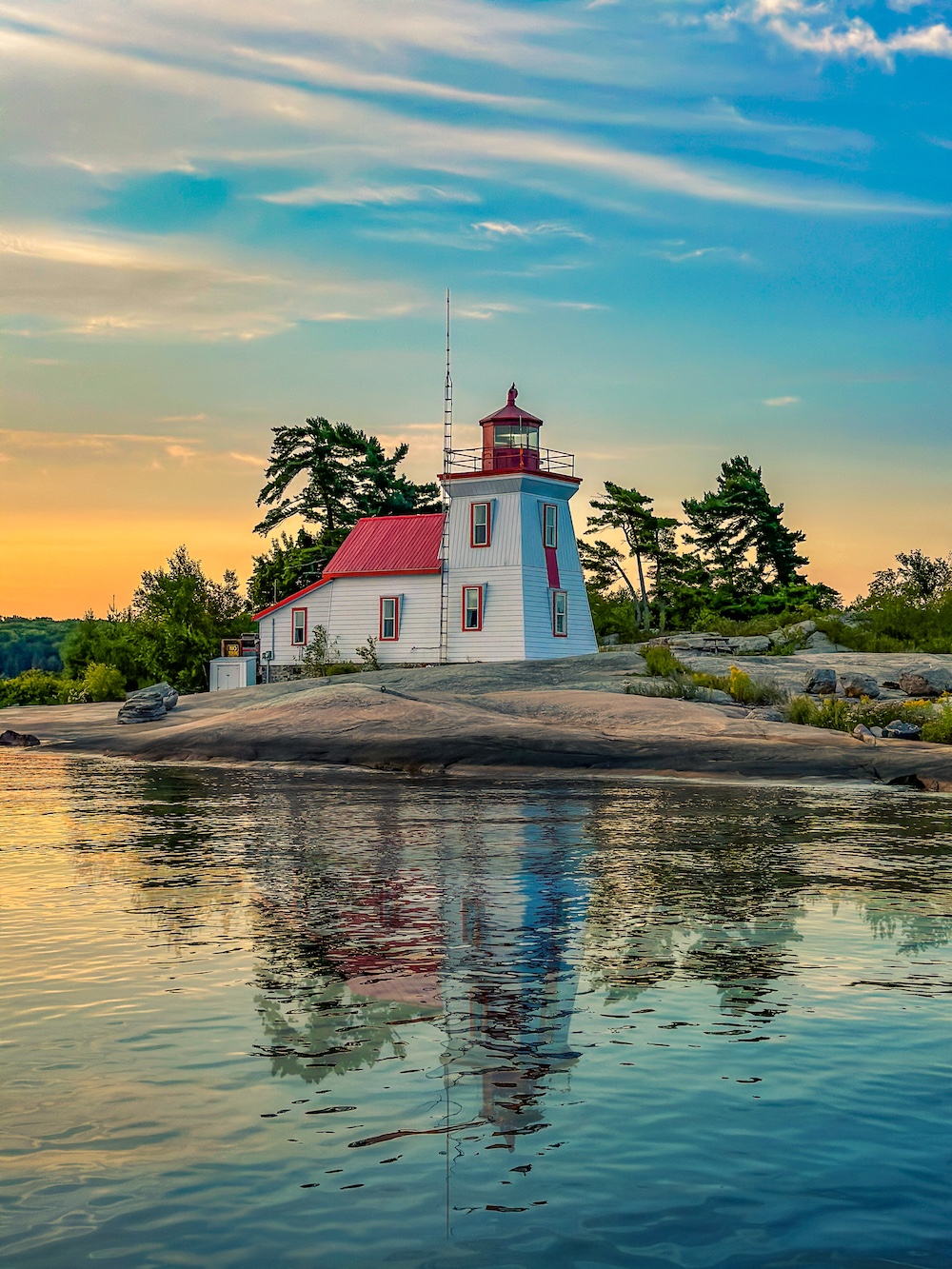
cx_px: 476
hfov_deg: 30.3
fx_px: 1760
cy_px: 634
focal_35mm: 48
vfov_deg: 39.7
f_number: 1.8
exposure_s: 1/1500
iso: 80
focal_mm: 6.86
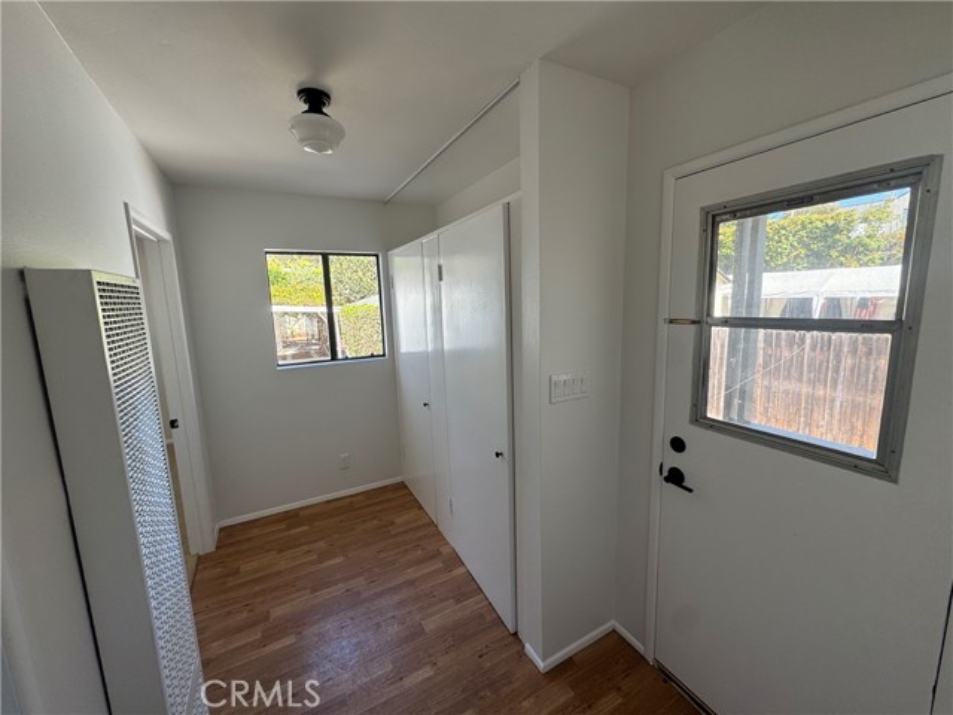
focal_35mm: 14
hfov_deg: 102.1
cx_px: 476
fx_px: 385
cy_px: 358
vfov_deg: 85.7
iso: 40
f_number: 2.2
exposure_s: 1/111
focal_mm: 2.22
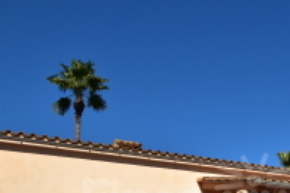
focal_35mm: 63
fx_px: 507
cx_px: 309
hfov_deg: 29.2
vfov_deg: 20.9
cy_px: 186
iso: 250
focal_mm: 16
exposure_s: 1/500
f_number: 11
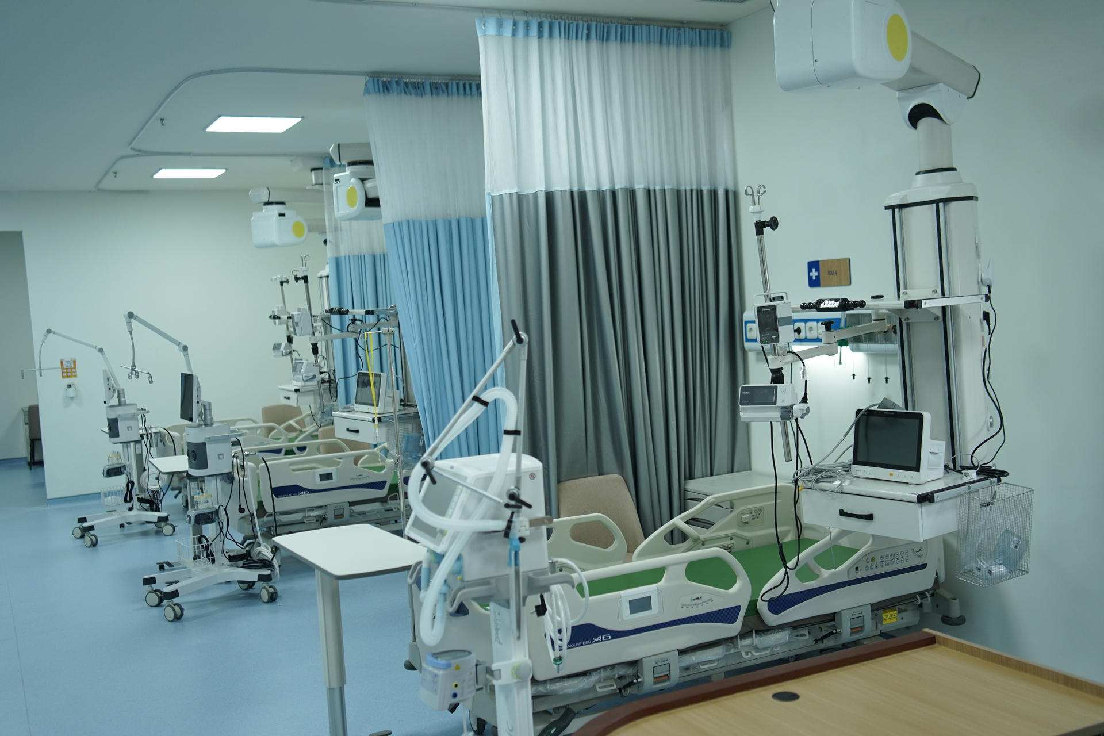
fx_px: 1073
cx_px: 552
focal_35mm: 35
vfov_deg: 37.9
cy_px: 368
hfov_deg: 54.4
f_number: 2.2
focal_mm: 35
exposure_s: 1/160
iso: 320
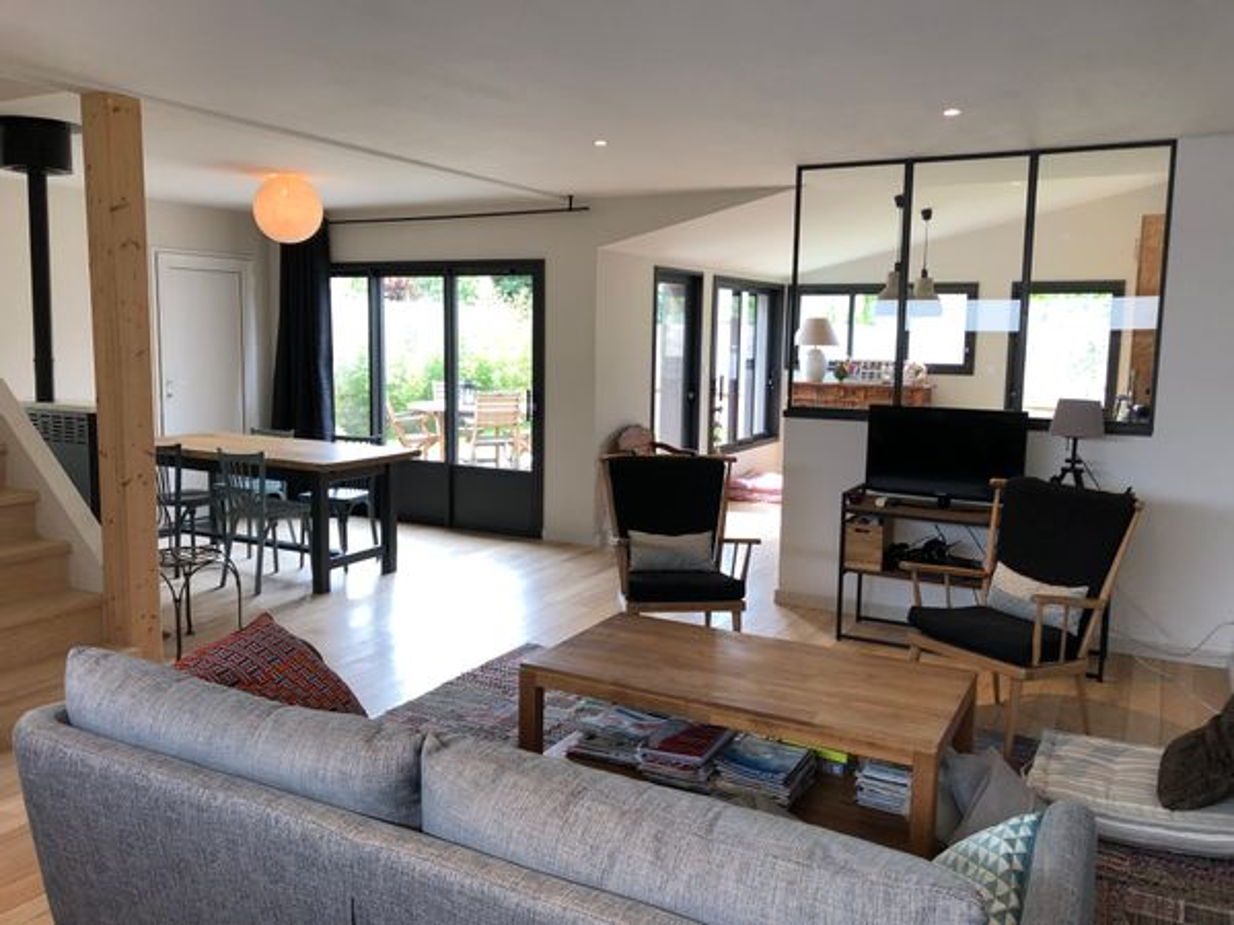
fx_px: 998
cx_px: 617
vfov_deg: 49.7
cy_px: 462
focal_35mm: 28
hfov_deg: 63.4
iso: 25
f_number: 1.8
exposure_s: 1/50
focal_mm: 3.99
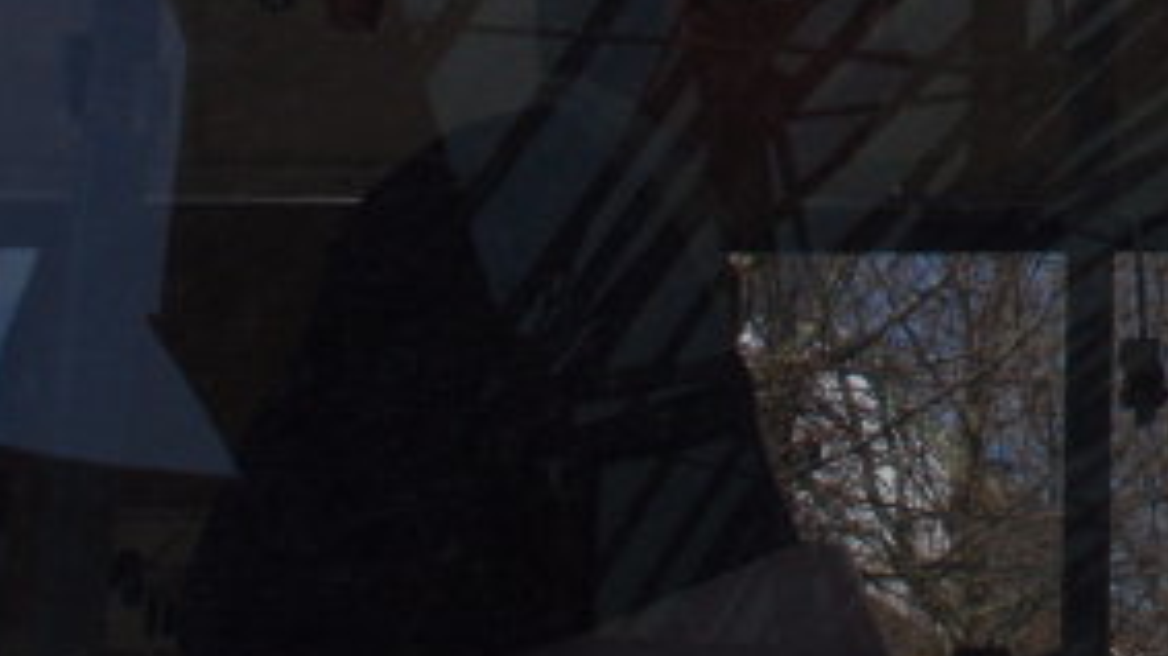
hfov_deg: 14.0
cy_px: -528
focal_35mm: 148
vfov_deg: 7.9
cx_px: 1506
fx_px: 4582
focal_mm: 9.87
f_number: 7.8
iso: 50
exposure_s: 1/438
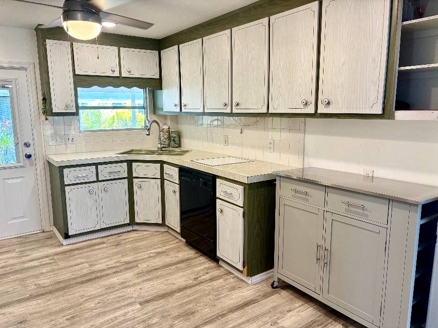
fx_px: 329
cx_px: 219
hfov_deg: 67.3
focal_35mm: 26
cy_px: 164
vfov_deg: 53.0
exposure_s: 1/60
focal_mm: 5.96
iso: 160
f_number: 1.6
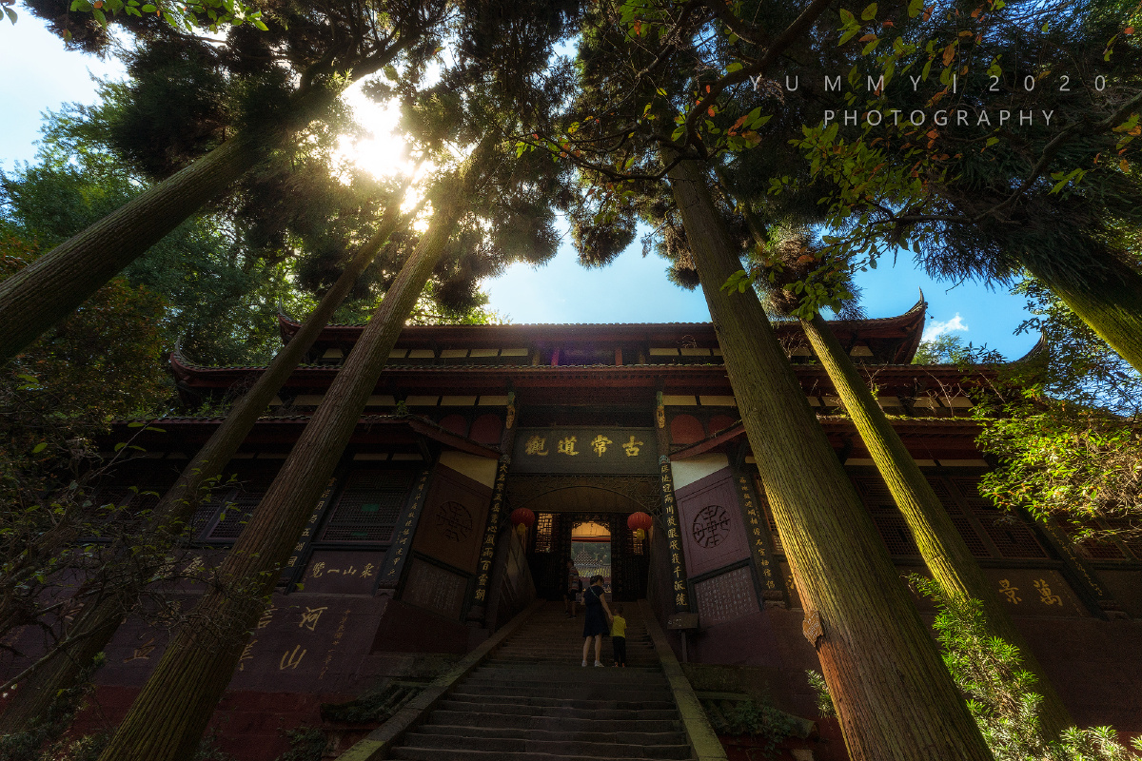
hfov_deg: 104.3
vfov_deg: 81.2
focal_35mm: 14
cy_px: 380
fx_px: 444
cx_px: 571
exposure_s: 1/60
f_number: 16
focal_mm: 14
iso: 500
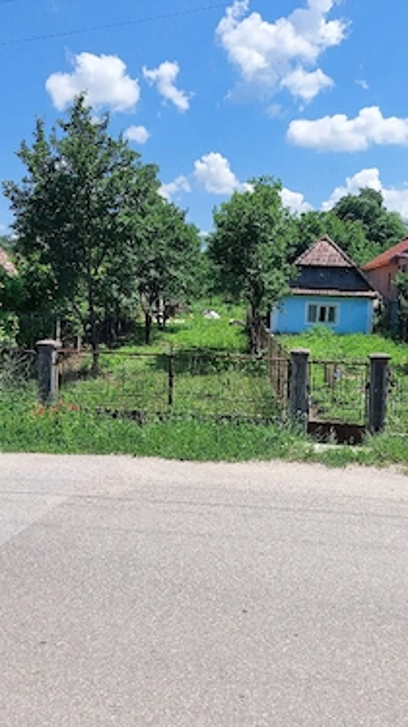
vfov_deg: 67.9
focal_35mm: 28
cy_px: 348
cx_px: 220
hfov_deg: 41.4
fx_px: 539
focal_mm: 5.23
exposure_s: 1/2000
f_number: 1.8
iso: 40
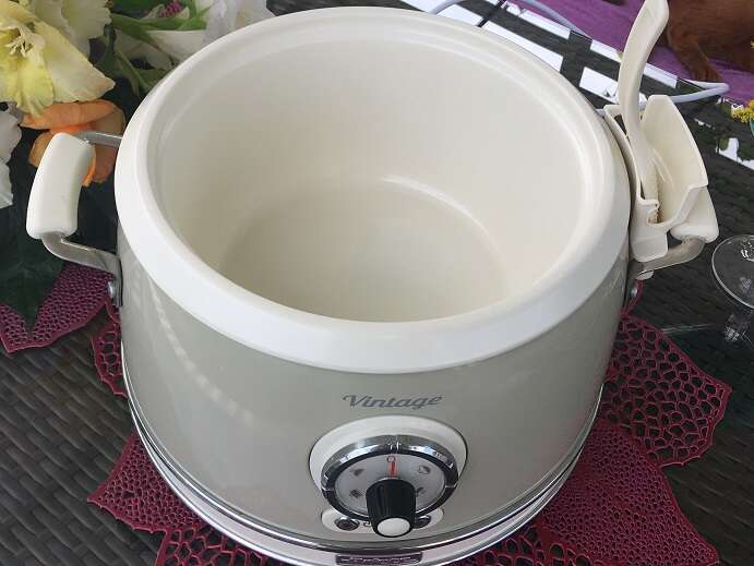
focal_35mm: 29
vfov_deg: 48.3
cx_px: 377
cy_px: 283
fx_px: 632
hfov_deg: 61.6
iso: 25
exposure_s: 1/425
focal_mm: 4.15
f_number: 2.2
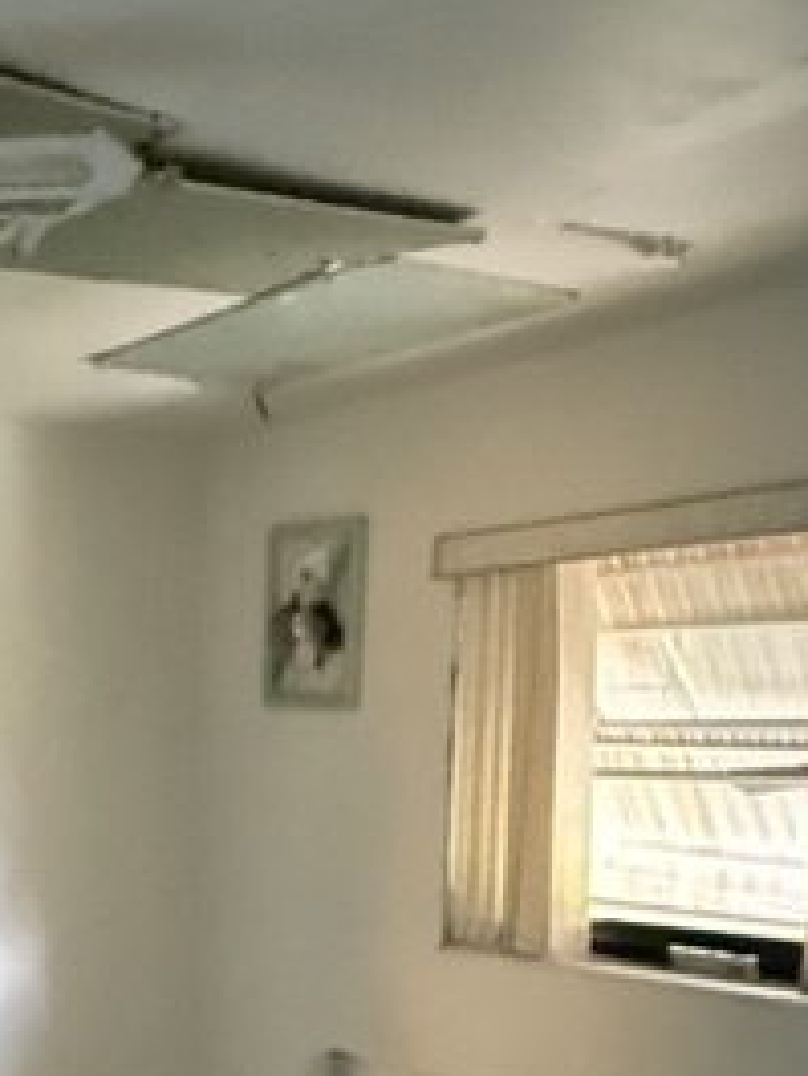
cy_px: 966
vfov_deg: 33.7
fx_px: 1679
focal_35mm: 54
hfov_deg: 25.6
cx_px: -20
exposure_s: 1/40
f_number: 2.2
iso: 1600
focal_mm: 2.22
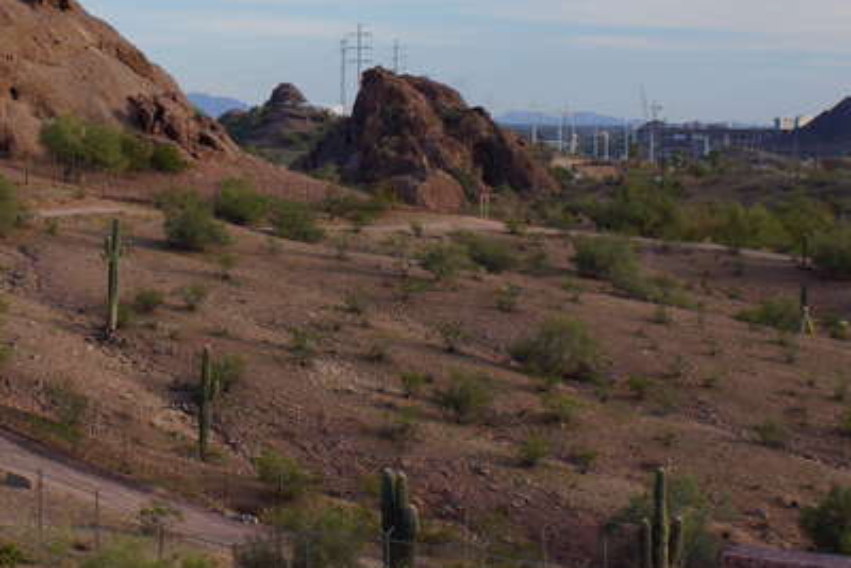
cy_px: 139
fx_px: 1986
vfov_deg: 16.2
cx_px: 187
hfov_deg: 23.9
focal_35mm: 84
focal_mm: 28
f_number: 8
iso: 100
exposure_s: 1/200
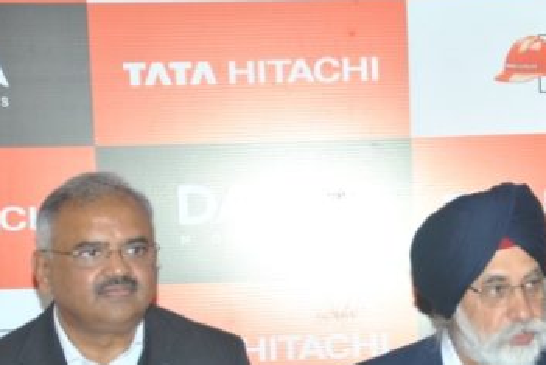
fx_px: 1898
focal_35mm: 125
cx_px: 453
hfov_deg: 16.2
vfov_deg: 10.9
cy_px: 348
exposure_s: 1/125
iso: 400
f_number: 7.1
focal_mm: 42
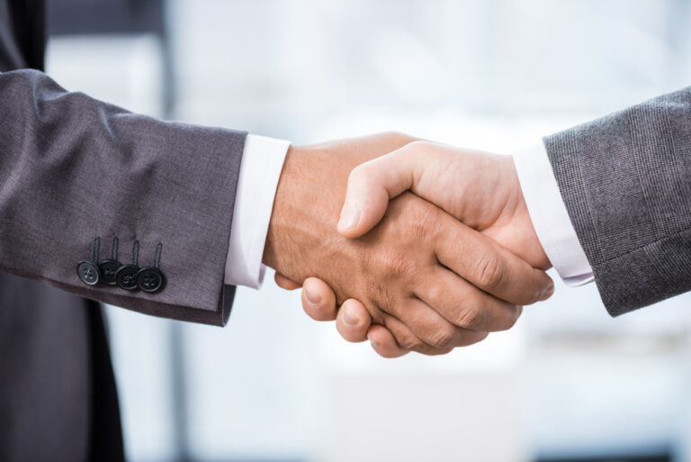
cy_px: 231
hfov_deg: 19.4
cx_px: 346
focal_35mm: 105
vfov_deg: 13.1
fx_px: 2016
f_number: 4
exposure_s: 1/125
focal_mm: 105
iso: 400
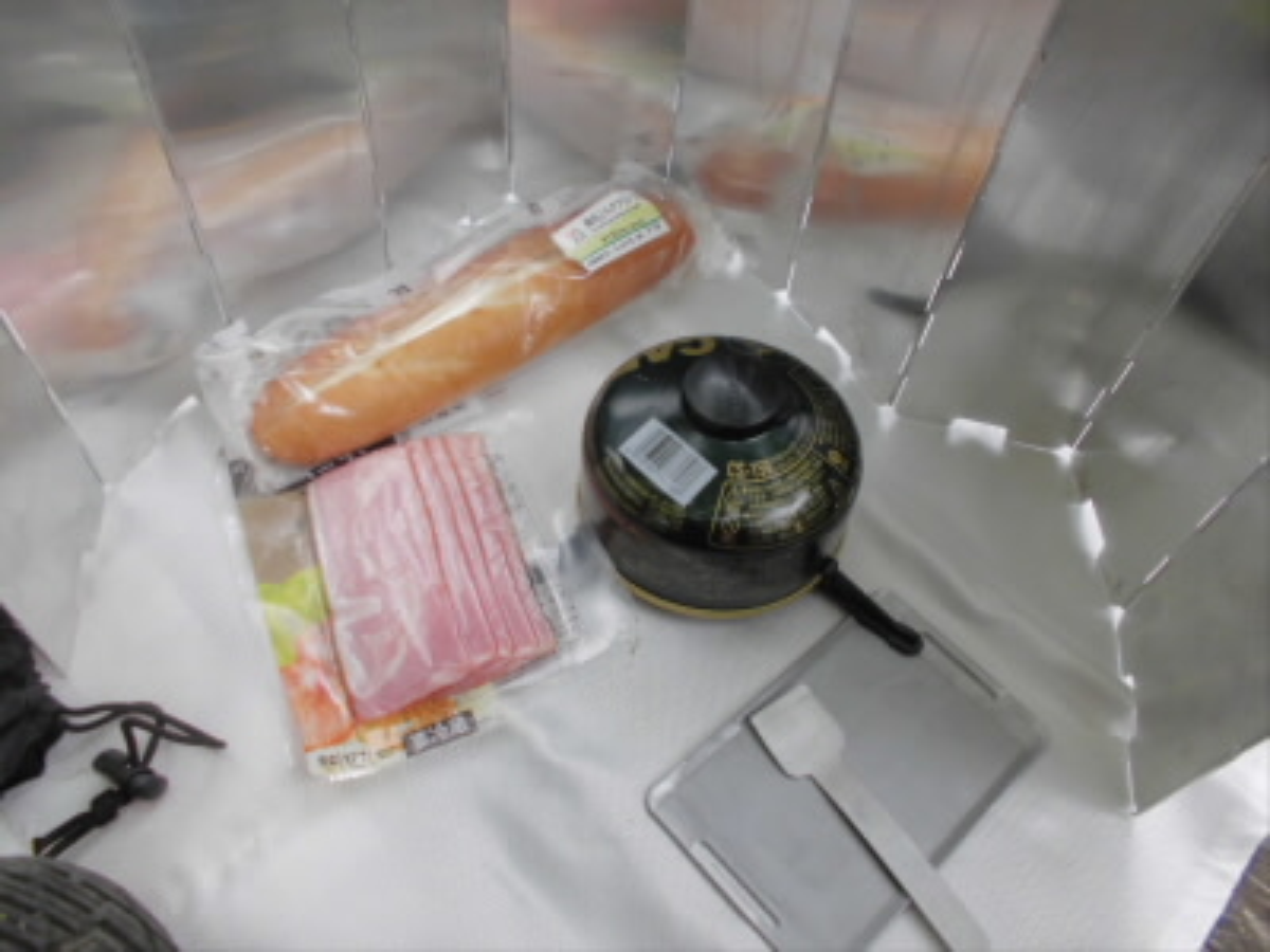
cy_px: 476
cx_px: 635
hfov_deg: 67.3
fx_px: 954
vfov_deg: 53.1
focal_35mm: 26
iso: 100
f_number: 3.5
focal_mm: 4.6
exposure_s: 1/60
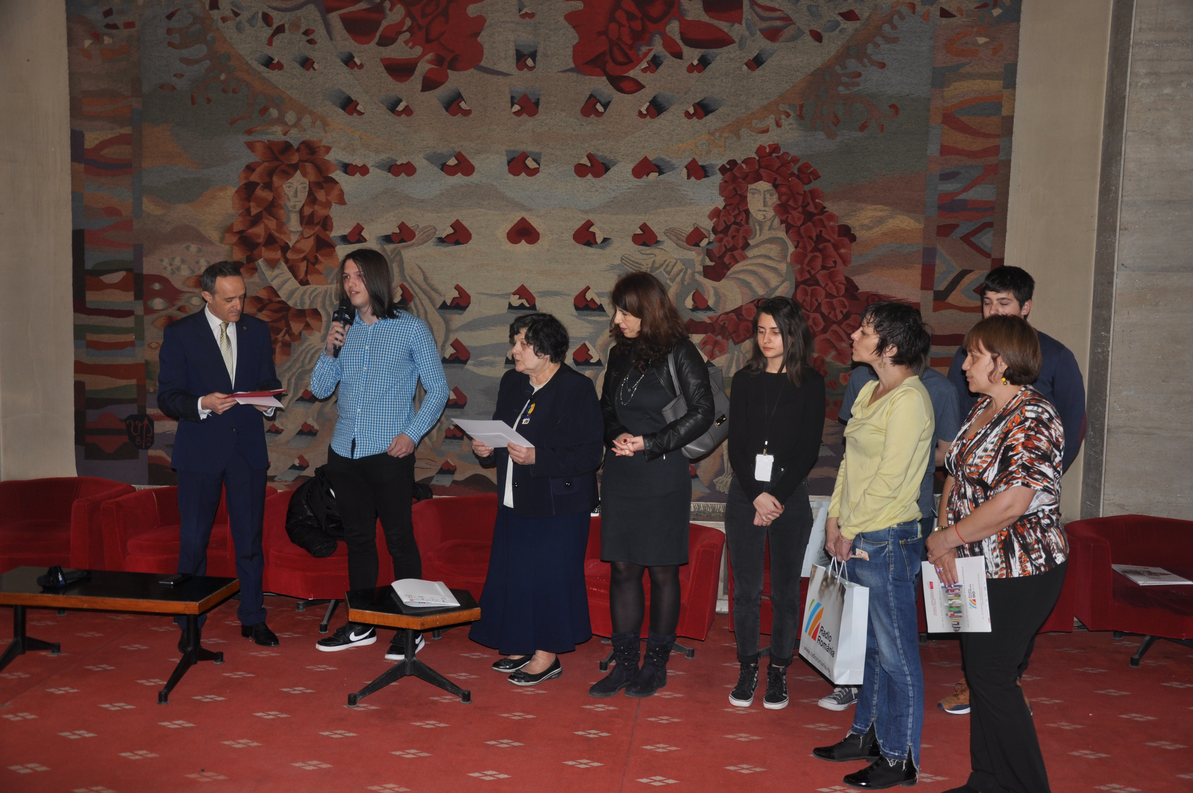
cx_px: 596
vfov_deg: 35.4
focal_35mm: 38
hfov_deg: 51.3
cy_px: 396
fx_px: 1241
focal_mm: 25
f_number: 4
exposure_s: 1/60
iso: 200
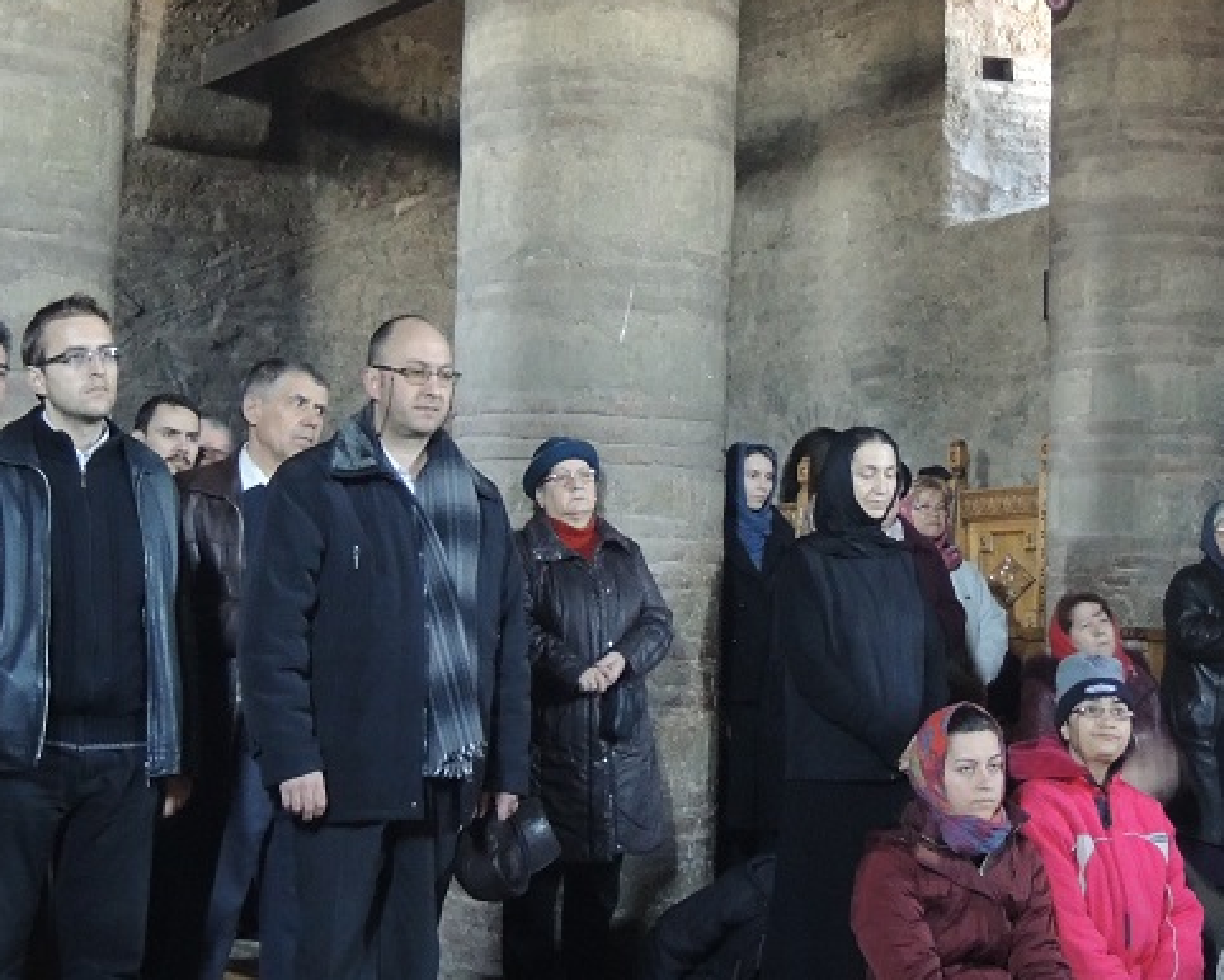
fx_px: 2464
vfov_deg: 22.4
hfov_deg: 27.8
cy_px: 335
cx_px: 747
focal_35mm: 68
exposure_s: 1/8
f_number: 2
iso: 720
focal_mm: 6
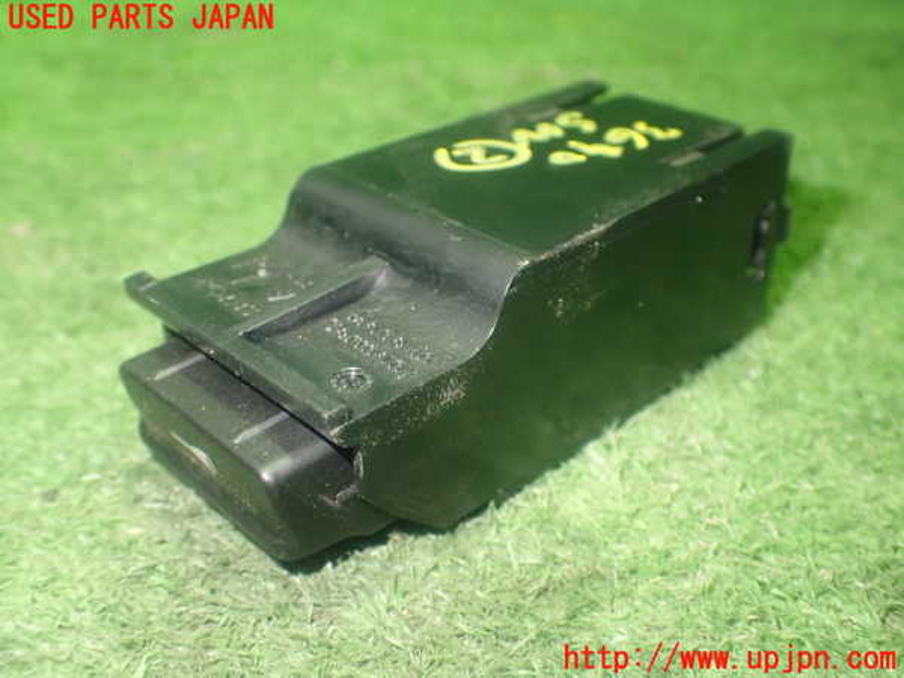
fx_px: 992
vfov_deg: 37.7
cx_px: 452
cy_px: 339
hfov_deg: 49.0
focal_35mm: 38
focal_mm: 6.83
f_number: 2.7
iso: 800
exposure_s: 1/25
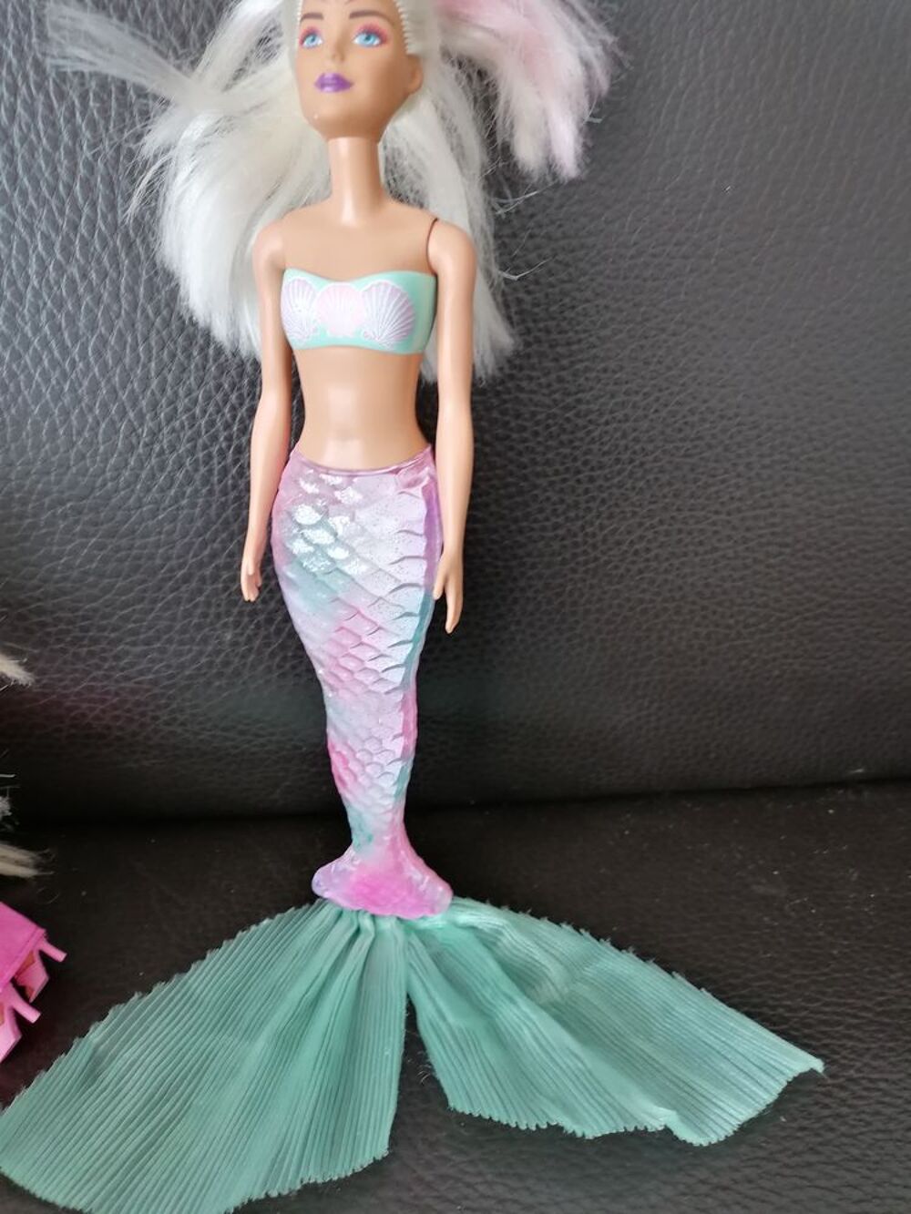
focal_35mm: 27
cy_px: 607
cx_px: 456
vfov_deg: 65.3
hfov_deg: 51.4
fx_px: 947
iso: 400
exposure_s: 1/30
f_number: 1.8
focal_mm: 4.75
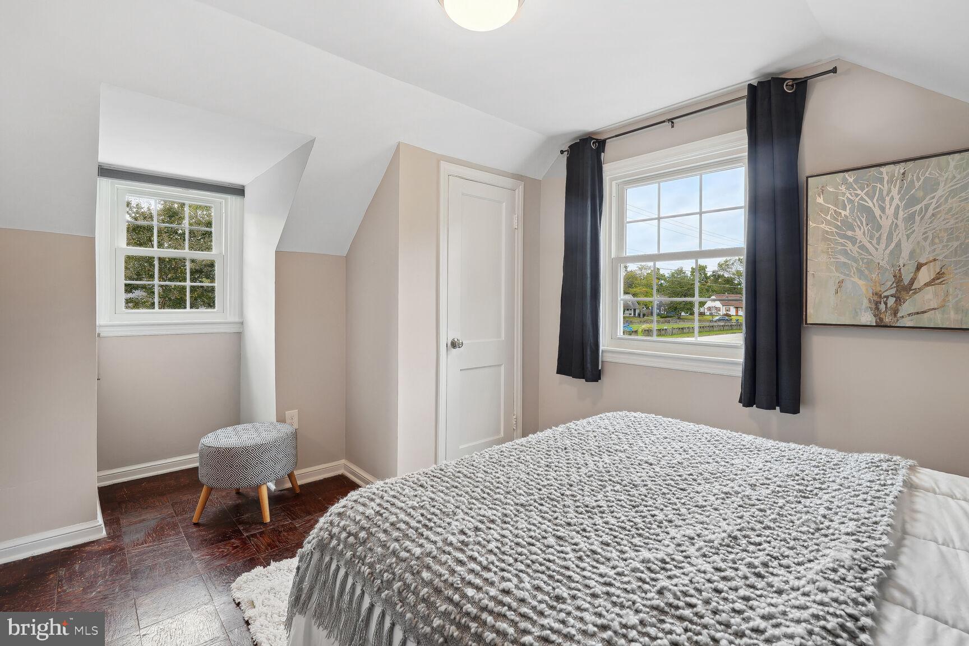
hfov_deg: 95.0
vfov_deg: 72.1
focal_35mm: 16
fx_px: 444
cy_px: 323
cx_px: 484
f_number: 8
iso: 200
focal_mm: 16.5
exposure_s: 1/15
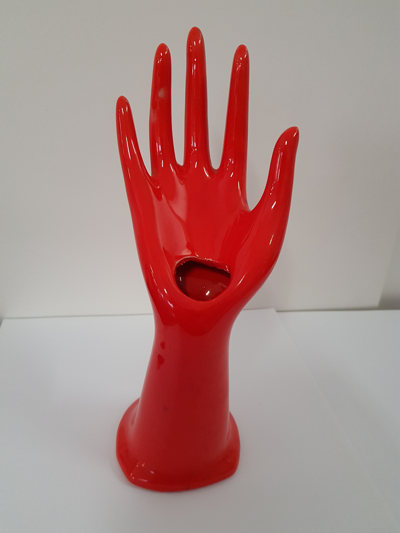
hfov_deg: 53.1
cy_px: 266
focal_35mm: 26
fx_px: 401
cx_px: 200
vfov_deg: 67.3
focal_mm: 4.2
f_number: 1.7
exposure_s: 1/50
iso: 200
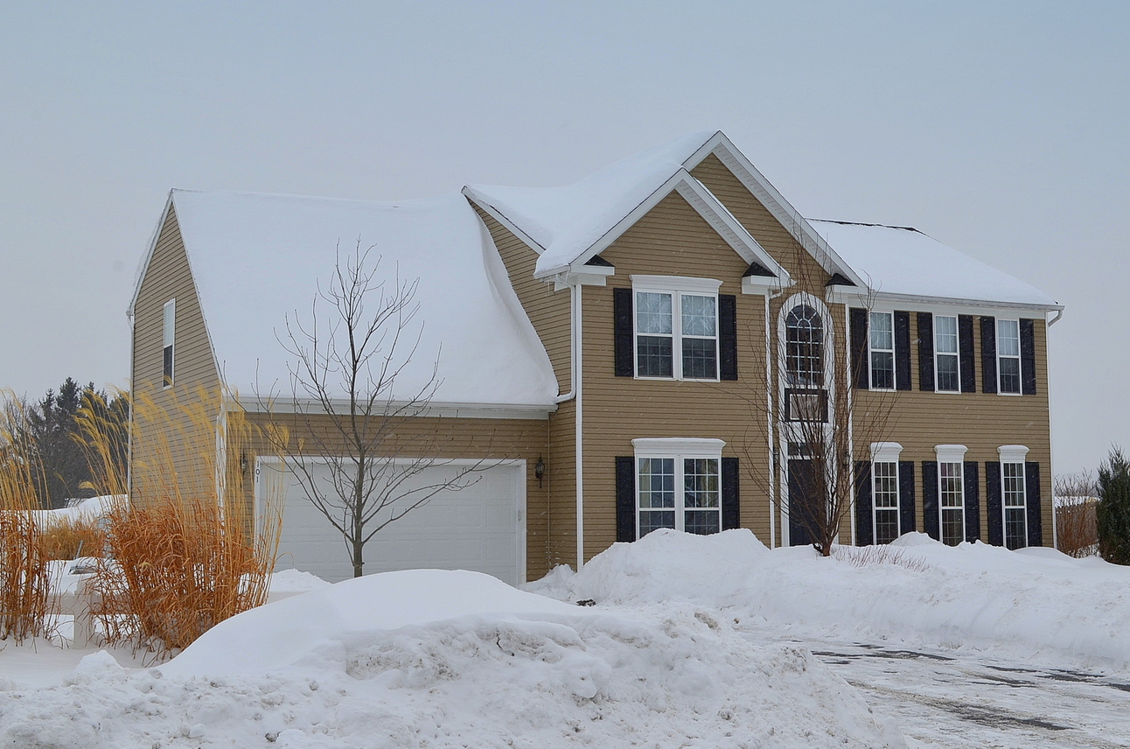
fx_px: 1629
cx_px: 575
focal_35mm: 52
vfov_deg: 25.9
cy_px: 324
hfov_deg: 38.3
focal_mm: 28
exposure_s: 1/200
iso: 100
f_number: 13
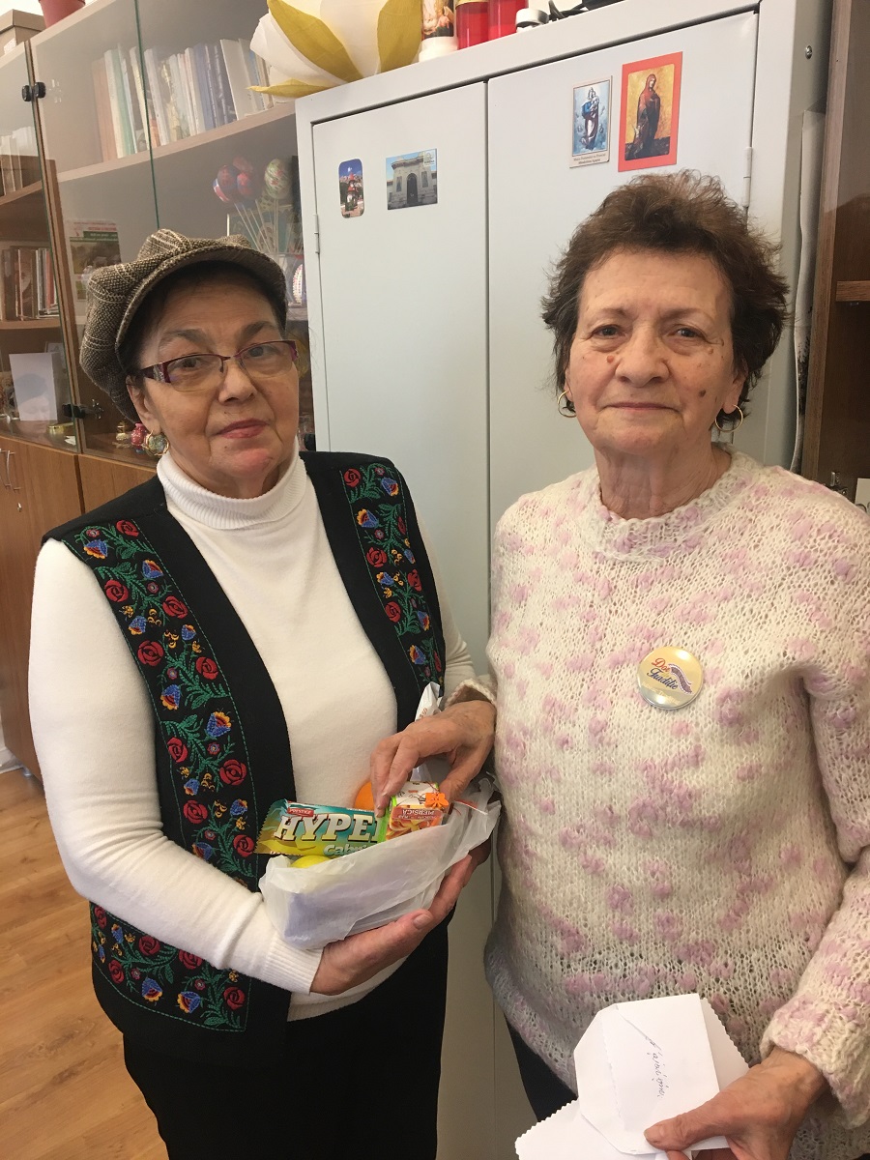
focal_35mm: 29
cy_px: 580
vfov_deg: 61.7
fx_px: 972
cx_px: 435
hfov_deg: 48.2
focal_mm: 4.15
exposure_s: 1/33
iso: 125
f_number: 2.2
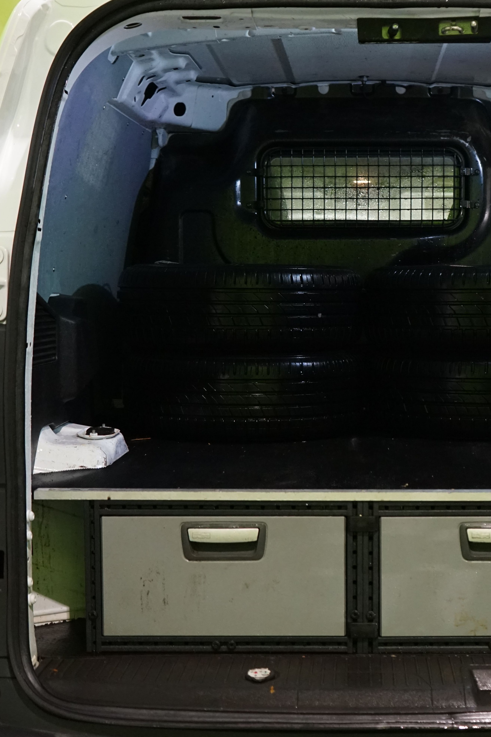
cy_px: 365
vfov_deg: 36.2
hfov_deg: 24.4
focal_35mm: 55
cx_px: 364
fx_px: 1125
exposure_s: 1/160
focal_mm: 36
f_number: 4
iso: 3200
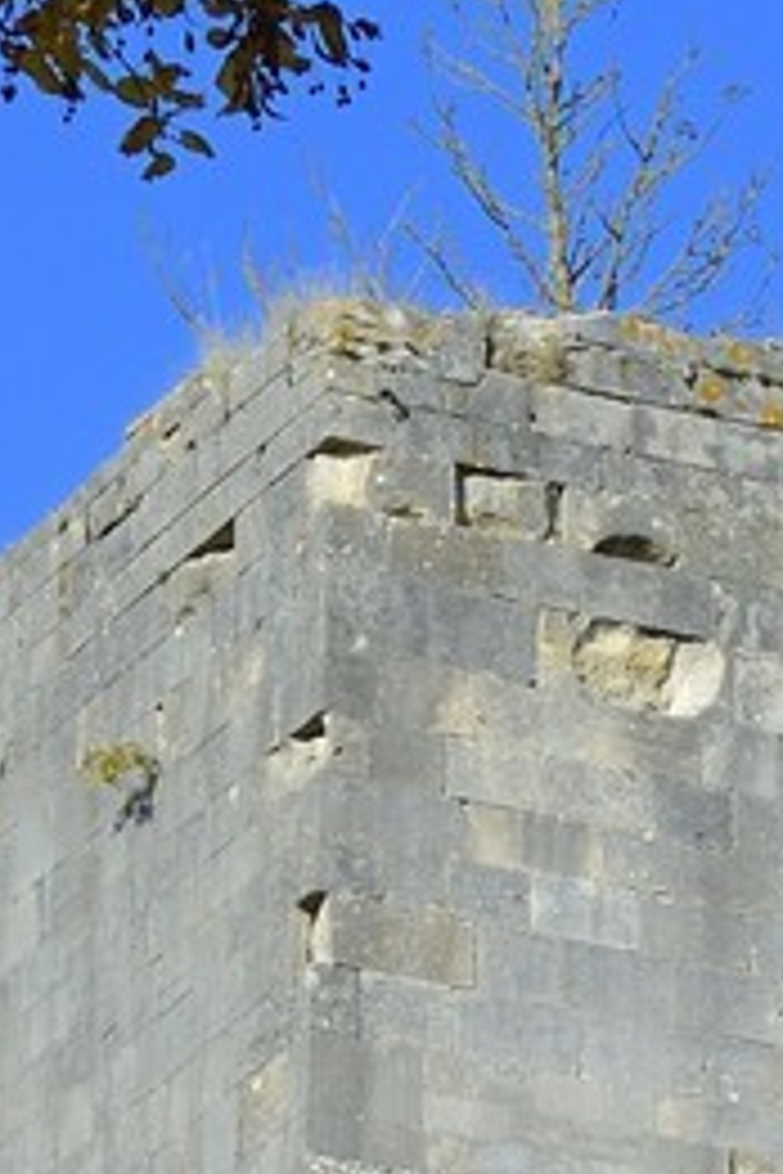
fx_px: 11189
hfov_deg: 4.0
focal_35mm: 343
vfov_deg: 5.7
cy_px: 3135
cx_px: 544
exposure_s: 1/250
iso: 250
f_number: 10
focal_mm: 56
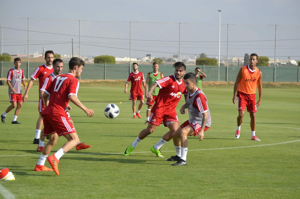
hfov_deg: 15.9
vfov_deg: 10.6
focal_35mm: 129
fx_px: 1073
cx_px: 150
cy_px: 100
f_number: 6.3
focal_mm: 86
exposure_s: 1/1600
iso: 400
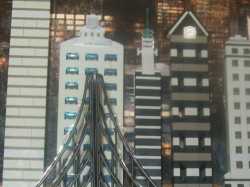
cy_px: 144
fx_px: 542
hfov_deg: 26.0
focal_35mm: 75
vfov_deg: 19.5
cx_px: 143
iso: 80
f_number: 2.7
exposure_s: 1/30
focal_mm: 6
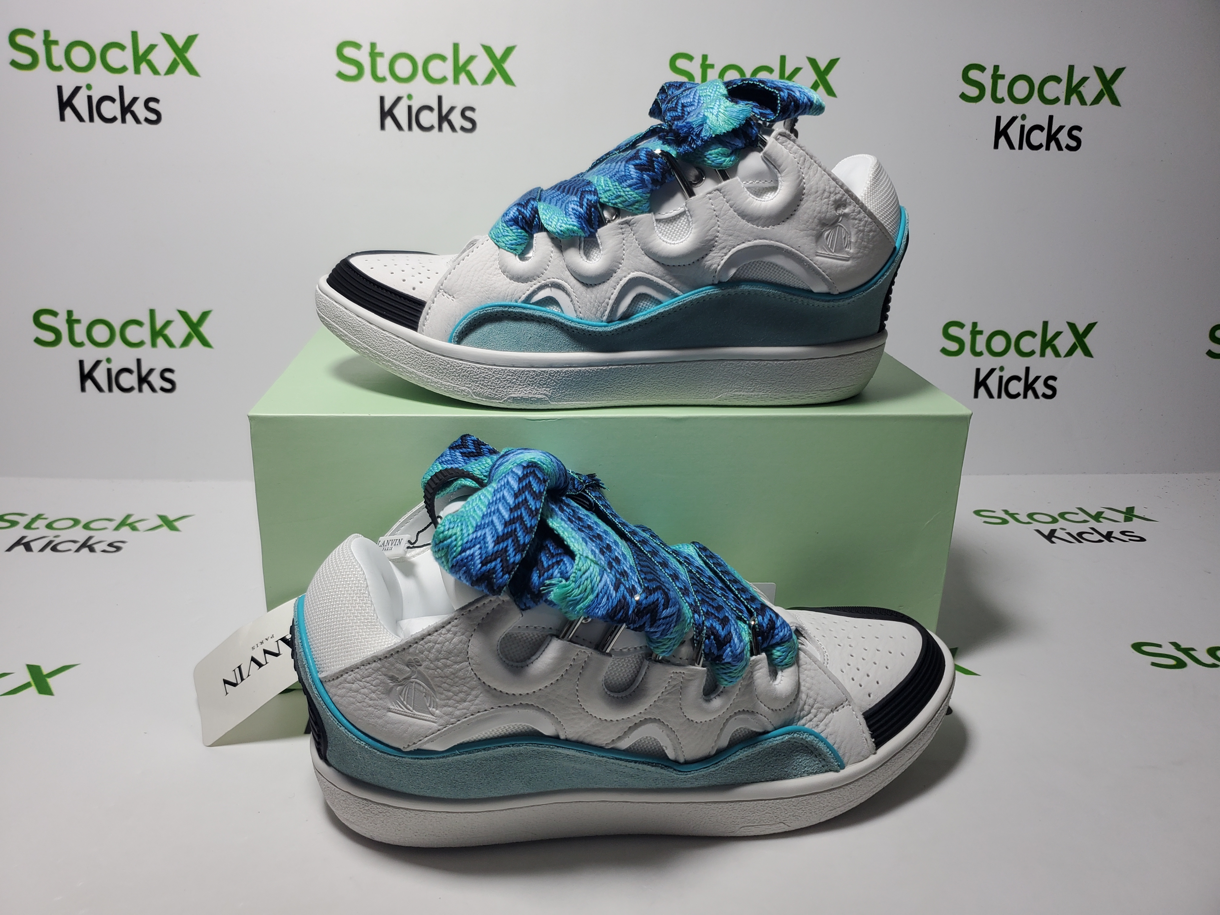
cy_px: 458
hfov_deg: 67.3
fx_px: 916
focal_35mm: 26
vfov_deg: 53.1
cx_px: 610
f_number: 1.5
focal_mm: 4.3
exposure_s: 1/628
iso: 50
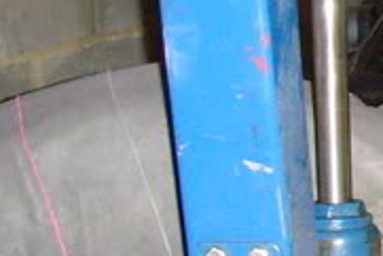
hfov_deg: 10.8
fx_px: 1906
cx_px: 654
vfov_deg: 7.7
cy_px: 218
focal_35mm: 179
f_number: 3.5
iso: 320
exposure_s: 1/45
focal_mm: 6.6
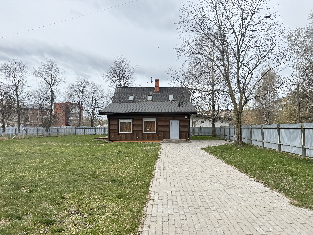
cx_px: 156
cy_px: 118
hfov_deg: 71.6
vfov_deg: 56.8
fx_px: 217
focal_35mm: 24
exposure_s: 1/2232
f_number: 1.78
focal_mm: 6.76
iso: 80
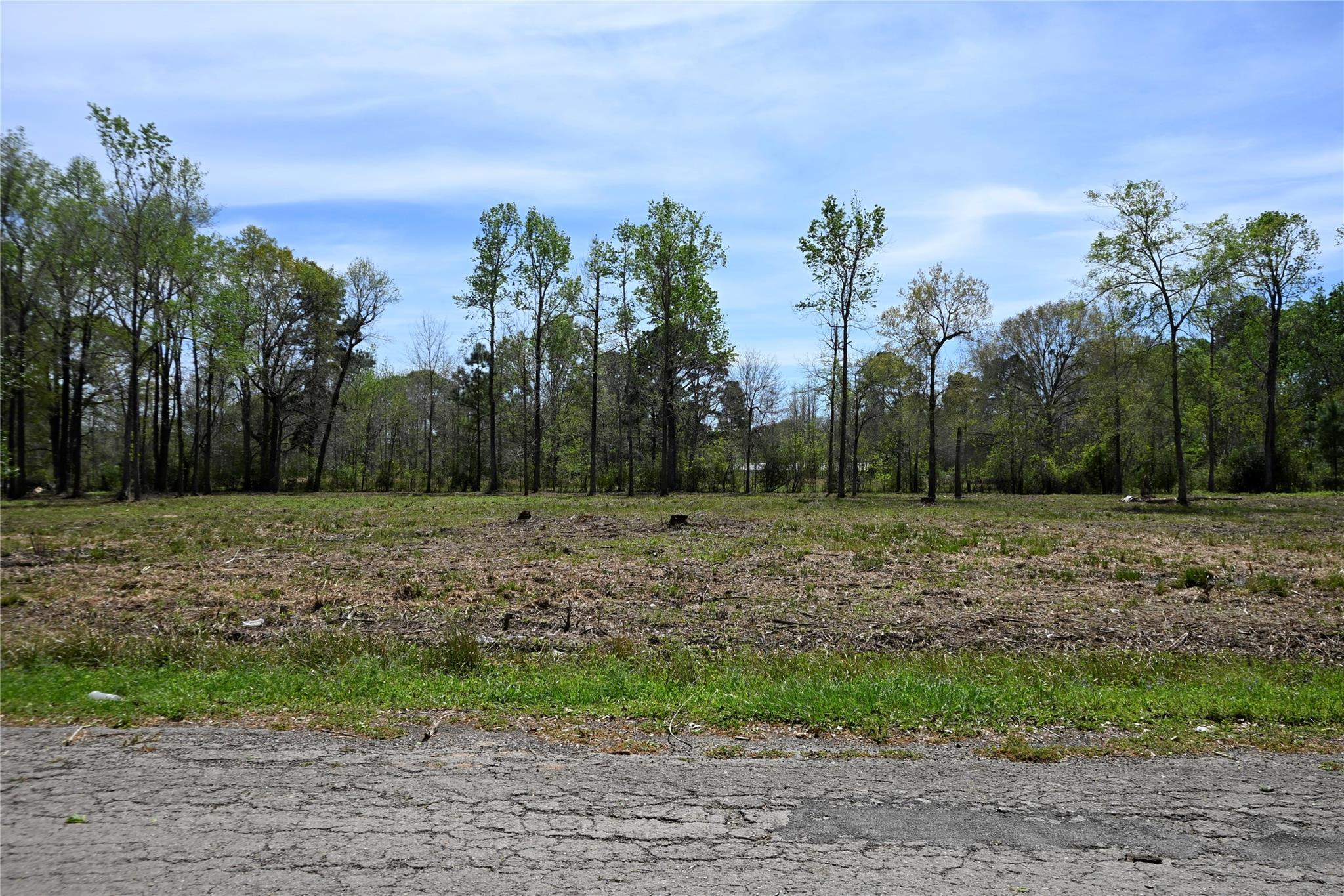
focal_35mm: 28
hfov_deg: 65.9
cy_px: 448
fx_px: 1036
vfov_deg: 46.8
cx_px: 672
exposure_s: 1/320
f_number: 9
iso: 100
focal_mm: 18.5
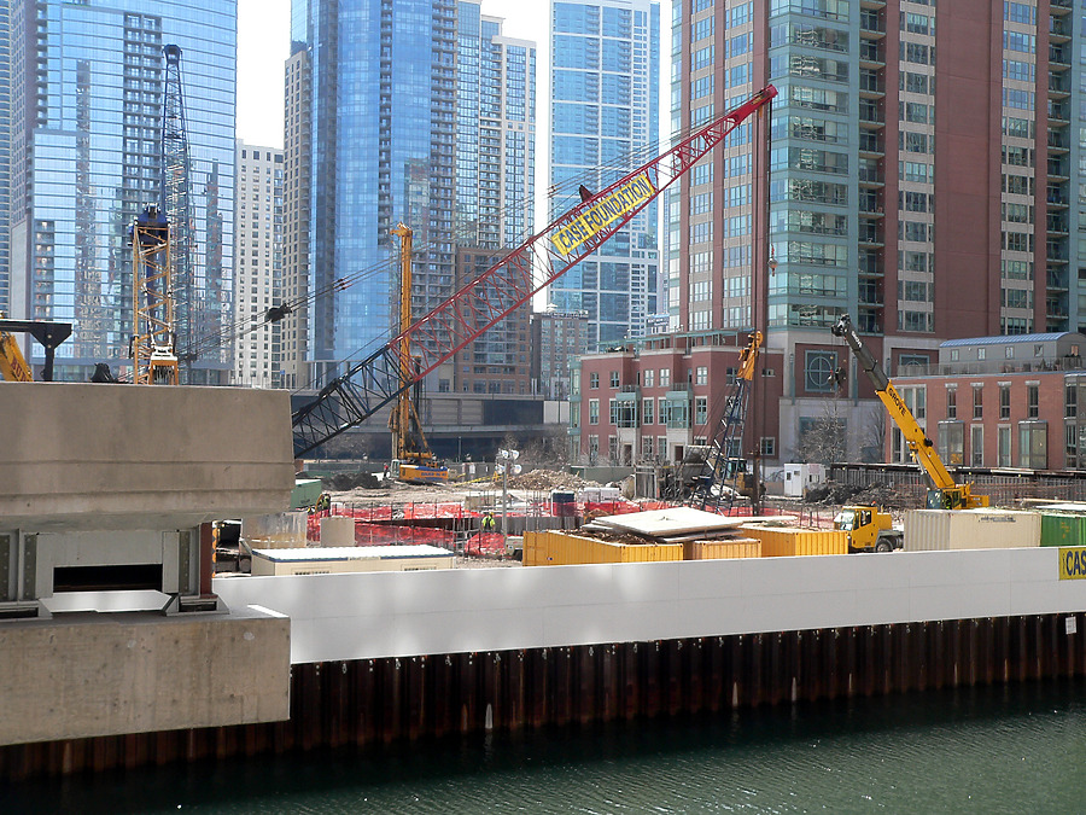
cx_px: 543
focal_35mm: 48
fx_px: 1506
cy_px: 408
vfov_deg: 30.3
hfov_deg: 39.7
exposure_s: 1/250
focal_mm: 7.9
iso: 80
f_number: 4
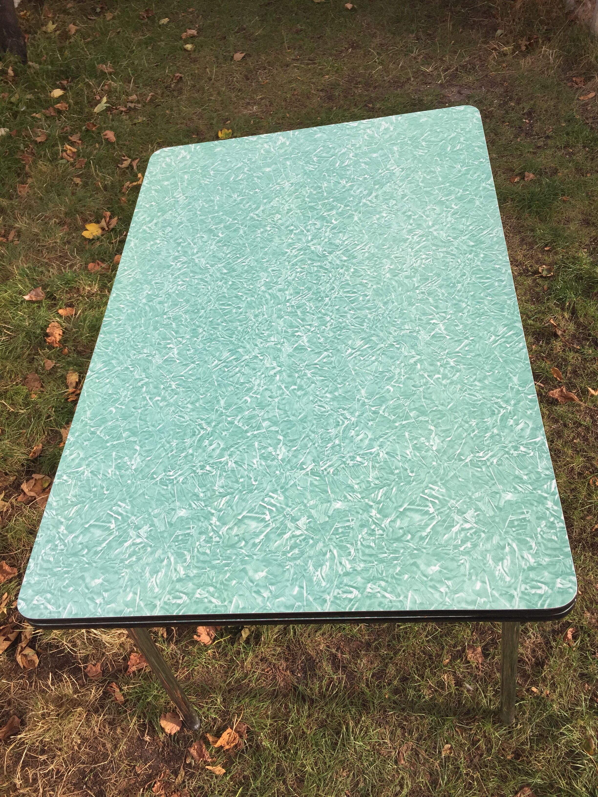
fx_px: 668
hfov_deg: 48.2
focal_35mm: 29
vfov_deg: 61.7
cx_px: 299
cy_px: 398
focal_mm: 4.15
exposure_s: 1/350
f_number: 2.2
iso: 32
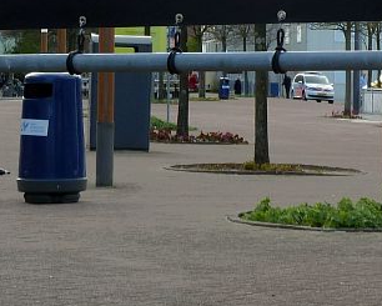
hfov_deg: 11.3
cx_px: 236
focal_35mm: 170
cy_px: -117
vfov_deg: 8.9
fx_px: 1923
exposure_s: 1/80
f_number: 3.8
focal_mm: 8.5
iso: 80
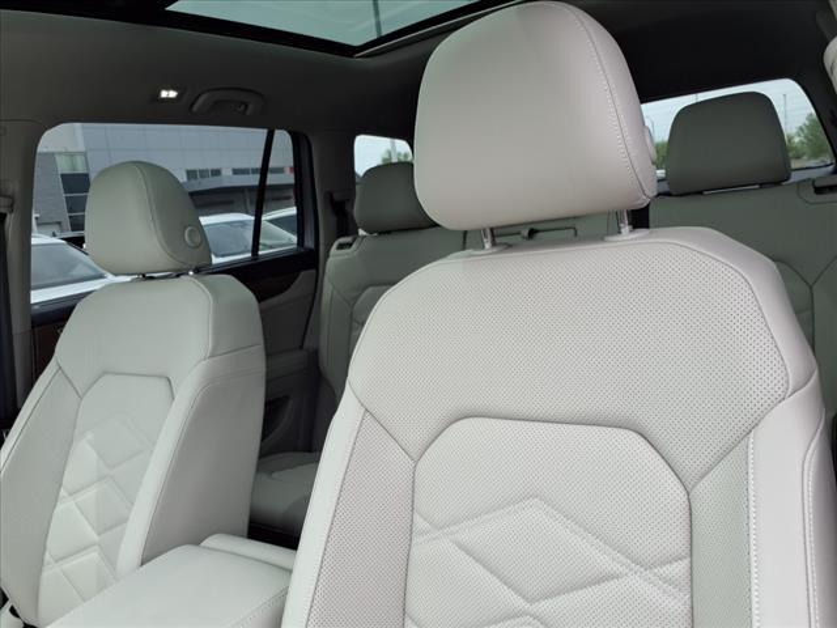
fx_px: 653
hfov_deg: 65.3
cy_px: 314
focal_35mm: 27
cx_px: 418
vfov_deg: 51.4
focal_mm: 3.58
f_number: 1.9
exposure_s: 1/179
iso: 40
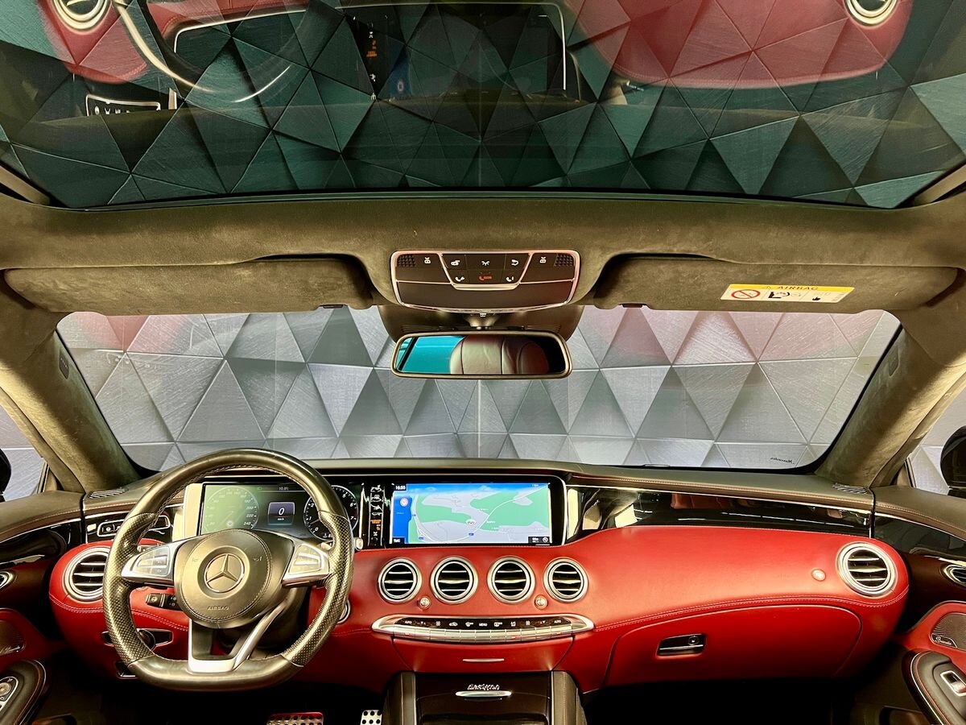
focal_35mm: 26
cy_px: 362
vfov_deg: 53.1
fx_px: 726
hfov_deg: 67.3
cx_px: 483
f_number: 1.5
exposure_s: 1/48
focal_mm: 5.7
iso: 500
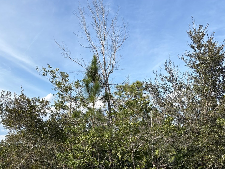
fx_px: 286
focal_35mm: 44
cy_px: 140
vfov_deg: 31.8
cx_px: 97
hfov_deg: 42.8
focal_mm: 5.96
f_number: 1.6
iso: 50
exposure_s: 1/2208
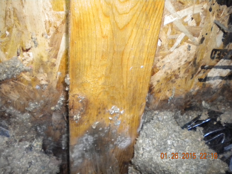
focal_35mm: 35
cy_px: 87
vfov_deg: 40.7
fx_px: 235
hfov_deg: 52.6
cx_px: 116
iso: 400
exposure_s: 1/30
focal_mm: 6.3
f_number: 3.1
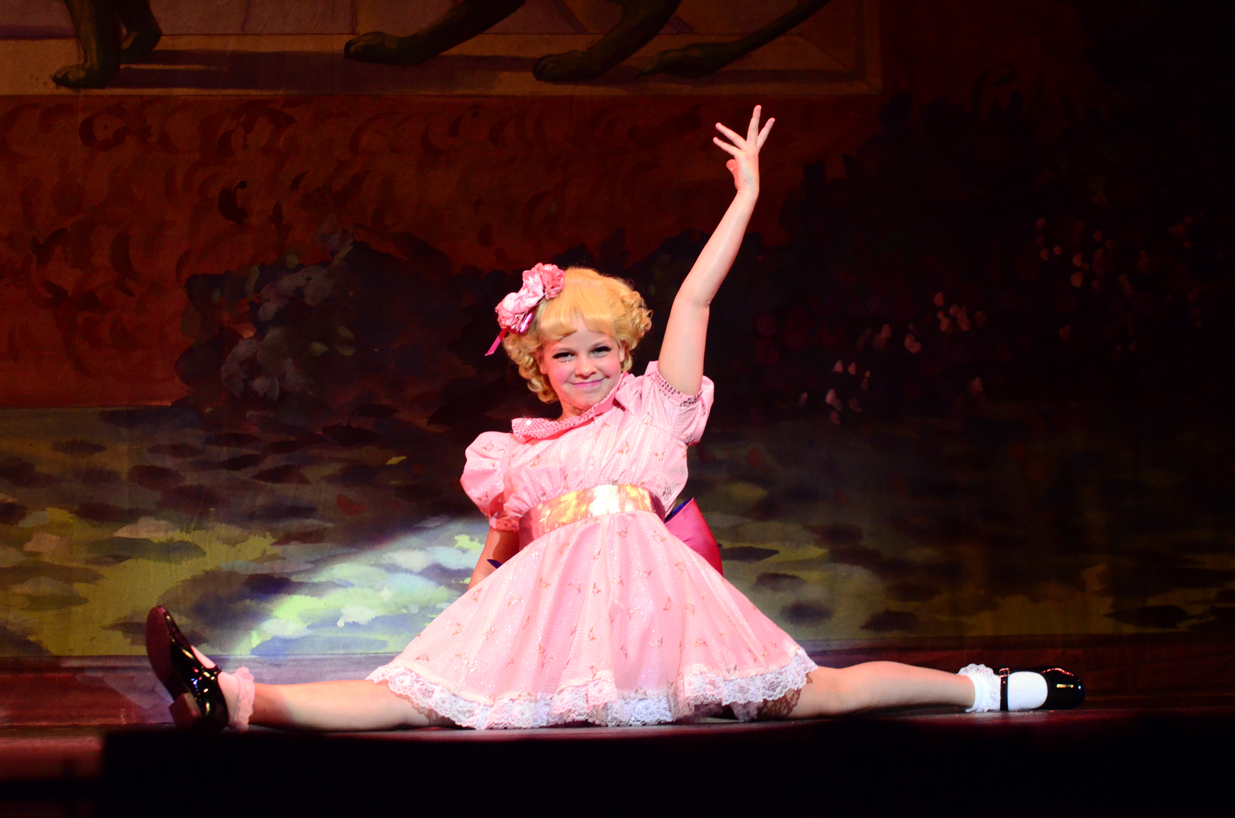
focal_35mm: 105
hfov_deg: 19.5
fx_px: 3595
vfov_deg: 13.0
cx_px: 618
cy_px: 409
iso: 3200
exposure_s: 1/400
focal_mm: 70
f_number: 4.5
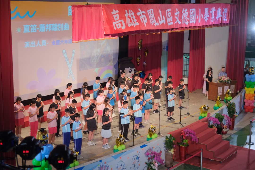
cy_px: 85
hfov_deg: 33.4
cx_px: 128
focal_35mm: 60
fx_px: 425
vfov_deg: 22.6
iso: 1600
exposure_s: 1/60
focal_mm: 40.1
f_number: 2.8
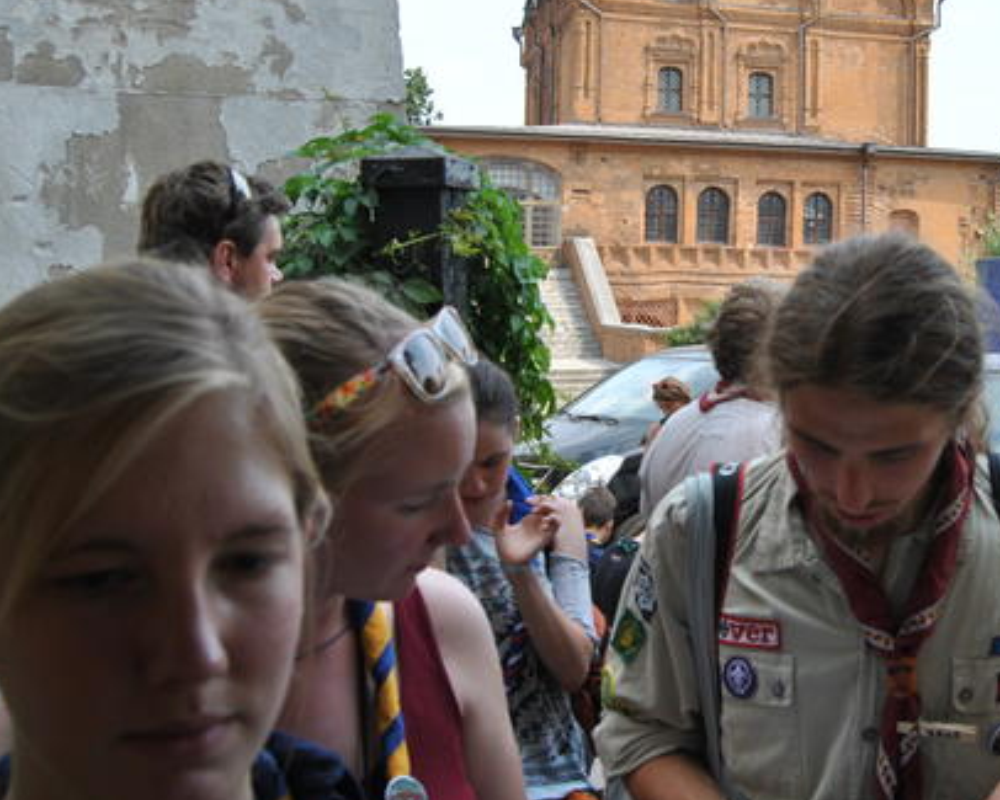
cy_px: 377
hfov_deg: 45.0
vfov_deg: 37.3
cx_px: 680
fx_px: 1184
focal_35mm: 40
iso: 100
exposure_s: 1/160
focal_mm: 18
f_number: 6.3
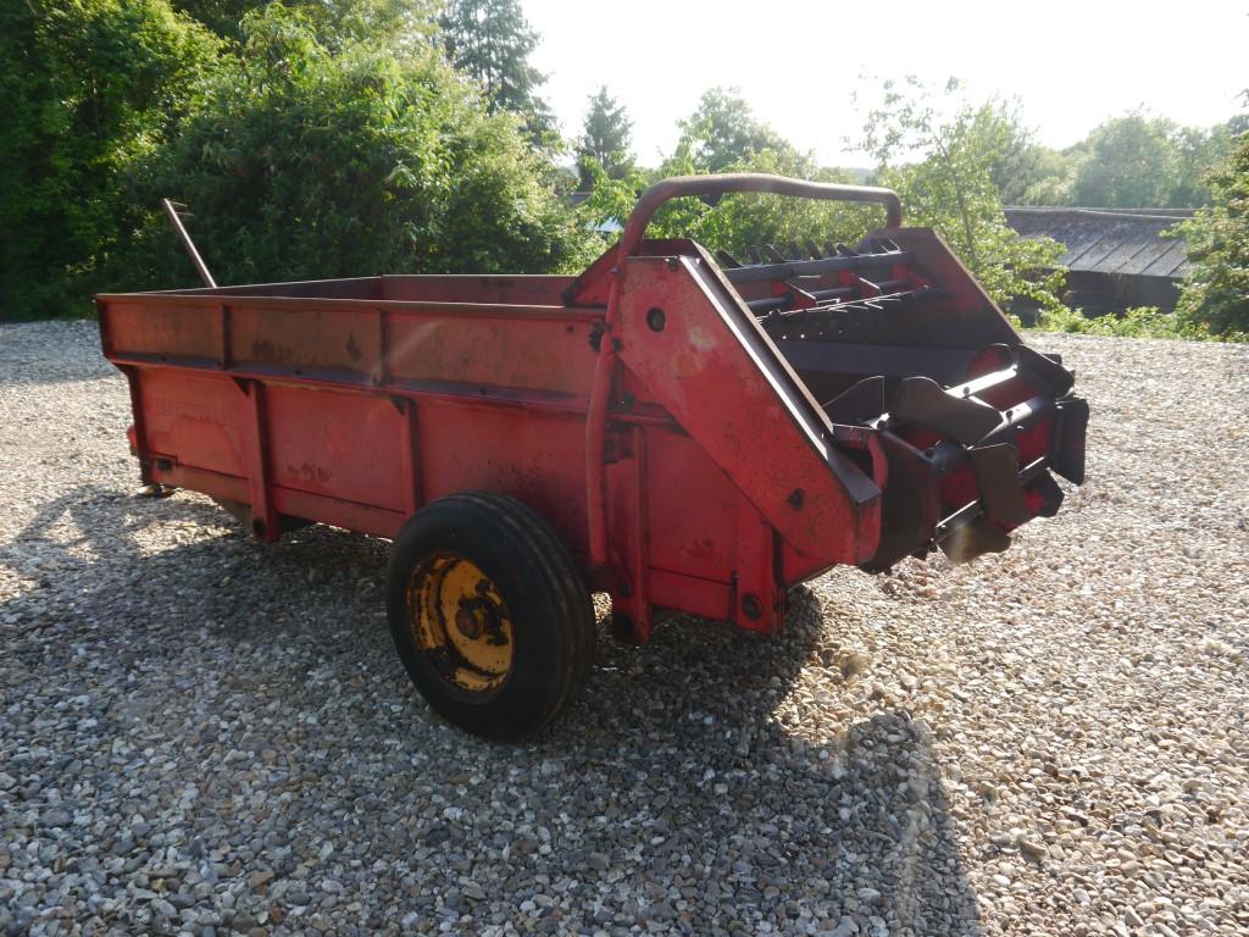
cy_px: 468
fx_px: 1010
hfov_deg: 63.4
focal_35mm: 28
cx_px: 624
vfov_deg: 49.7
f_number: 5
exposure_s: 1/200
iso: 160
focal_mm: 14
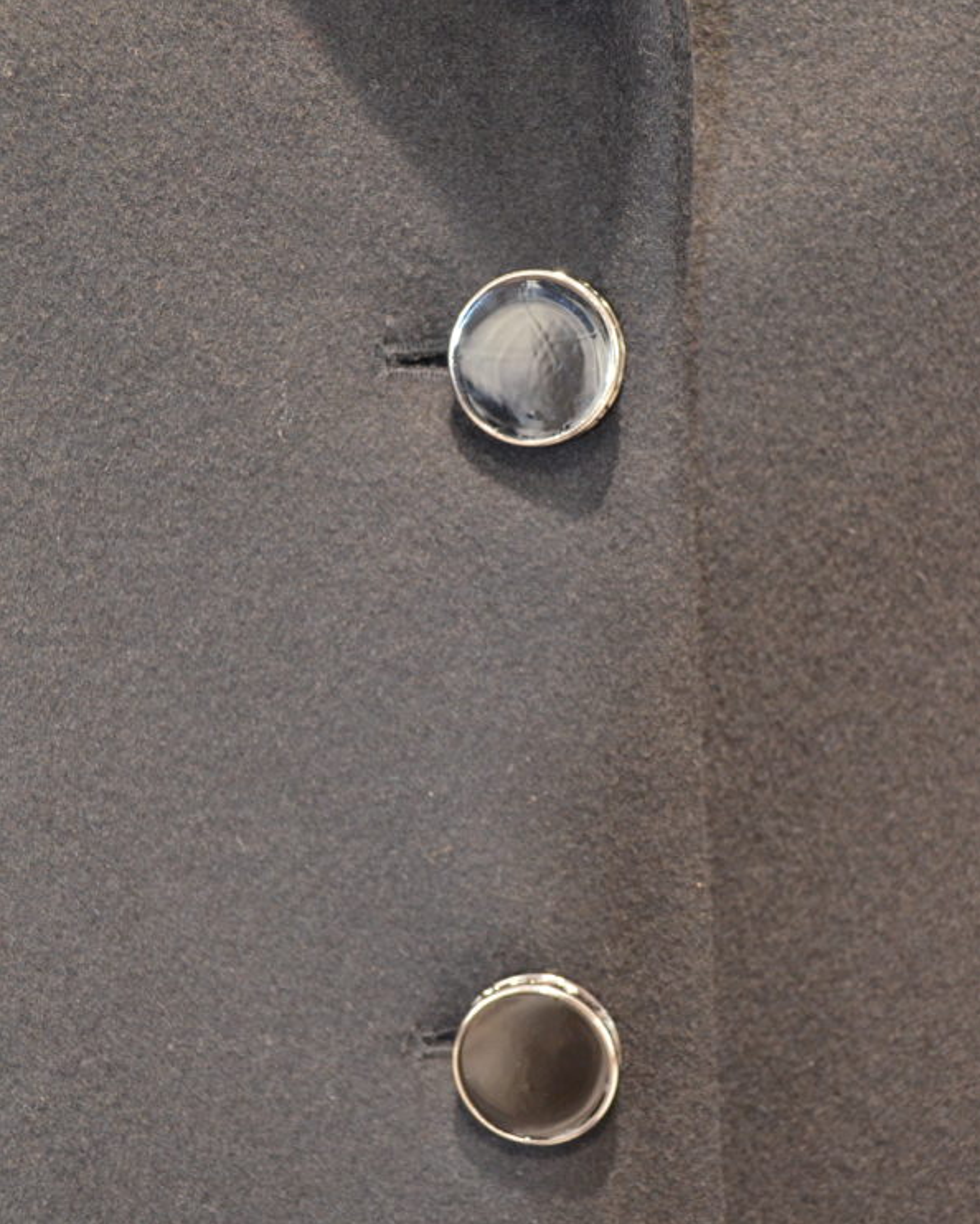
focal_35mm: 48
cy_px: 614
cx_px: 493
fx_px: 1740
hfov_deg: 31.5
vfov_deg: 38.8
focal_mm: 28
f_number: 4.5
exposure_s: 1/60
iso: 3200
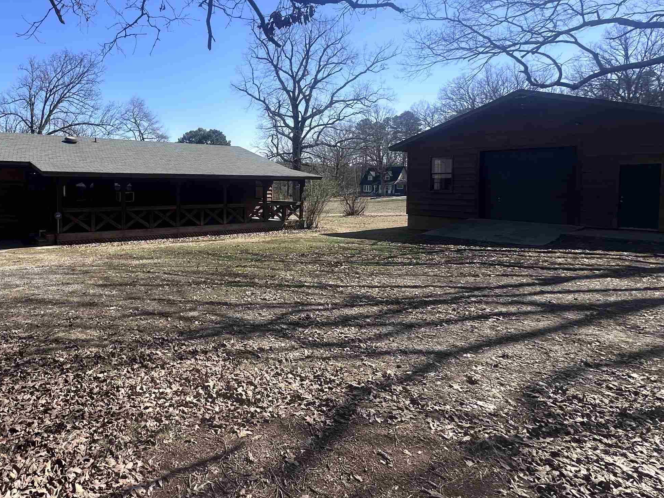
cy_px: 201
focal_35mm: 22
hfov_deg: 72.9
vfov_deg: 60.6
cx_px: 197
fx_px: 422
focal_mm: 2.22
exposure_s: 1/1350
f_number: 2.2
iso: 40
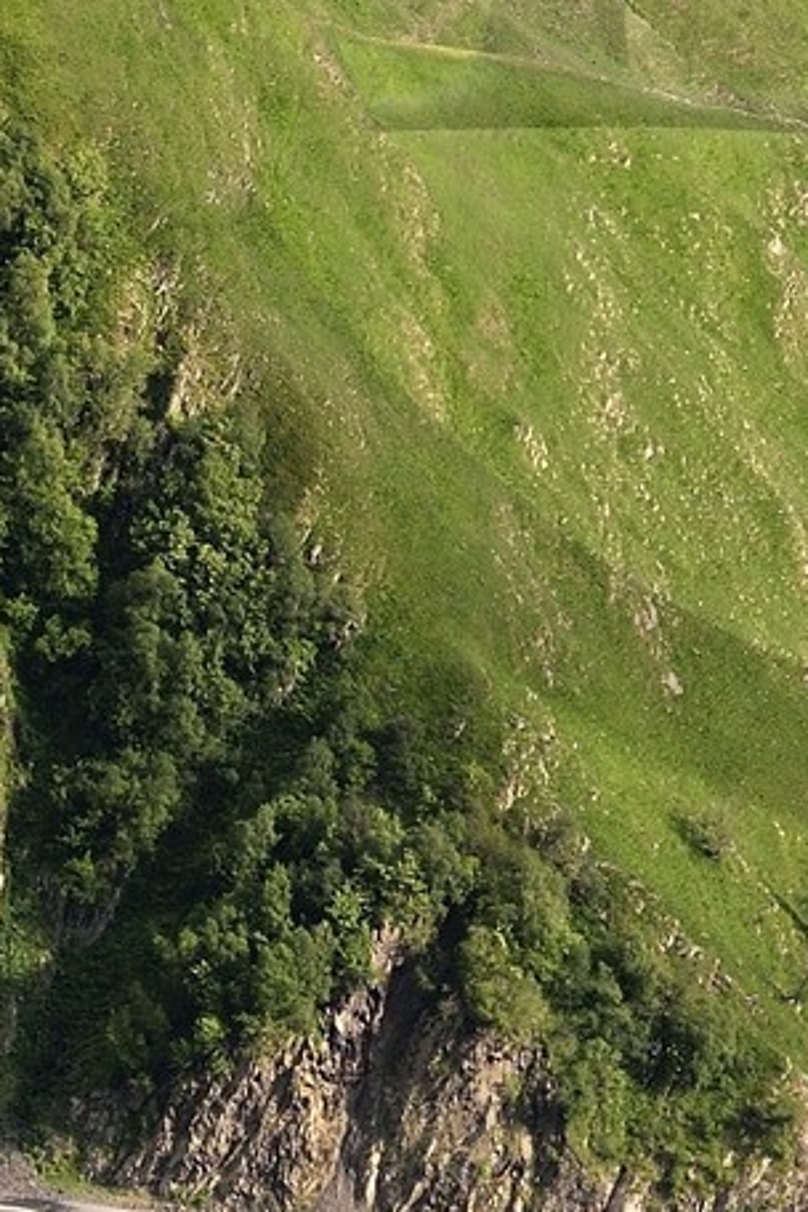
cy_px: -357
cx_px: 1209
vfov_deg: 4.1
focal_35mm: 500
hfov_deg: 2.7
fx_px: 16832
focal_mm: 95
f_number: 7.1
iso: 400
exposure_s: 1/1000
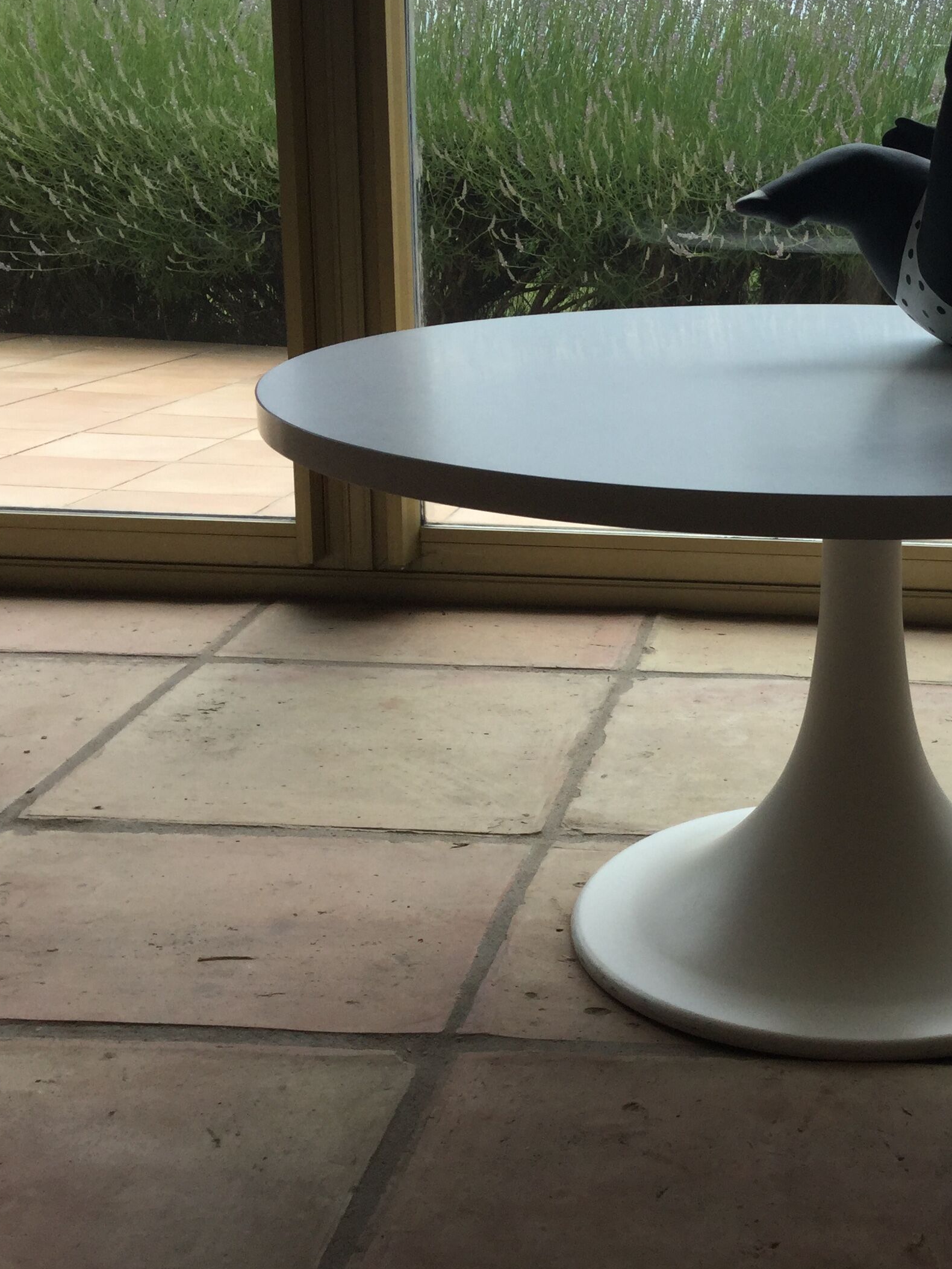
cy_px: 554
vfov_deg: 39.6
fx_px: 1760
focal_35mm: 48
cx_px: 887
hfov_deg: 28.9
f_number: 2.4
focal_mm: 3.3
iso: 25
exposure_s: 1/691
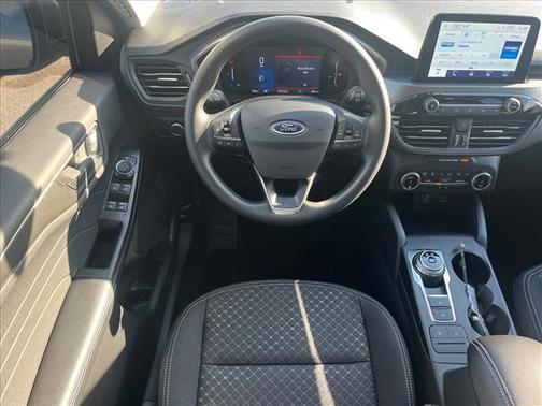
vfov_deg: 53.1
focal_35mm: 26
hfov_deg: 67.3
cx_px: 271
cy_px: 203
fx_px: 407
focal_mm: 5.1
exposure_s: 1/121
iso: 80
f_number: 1.6
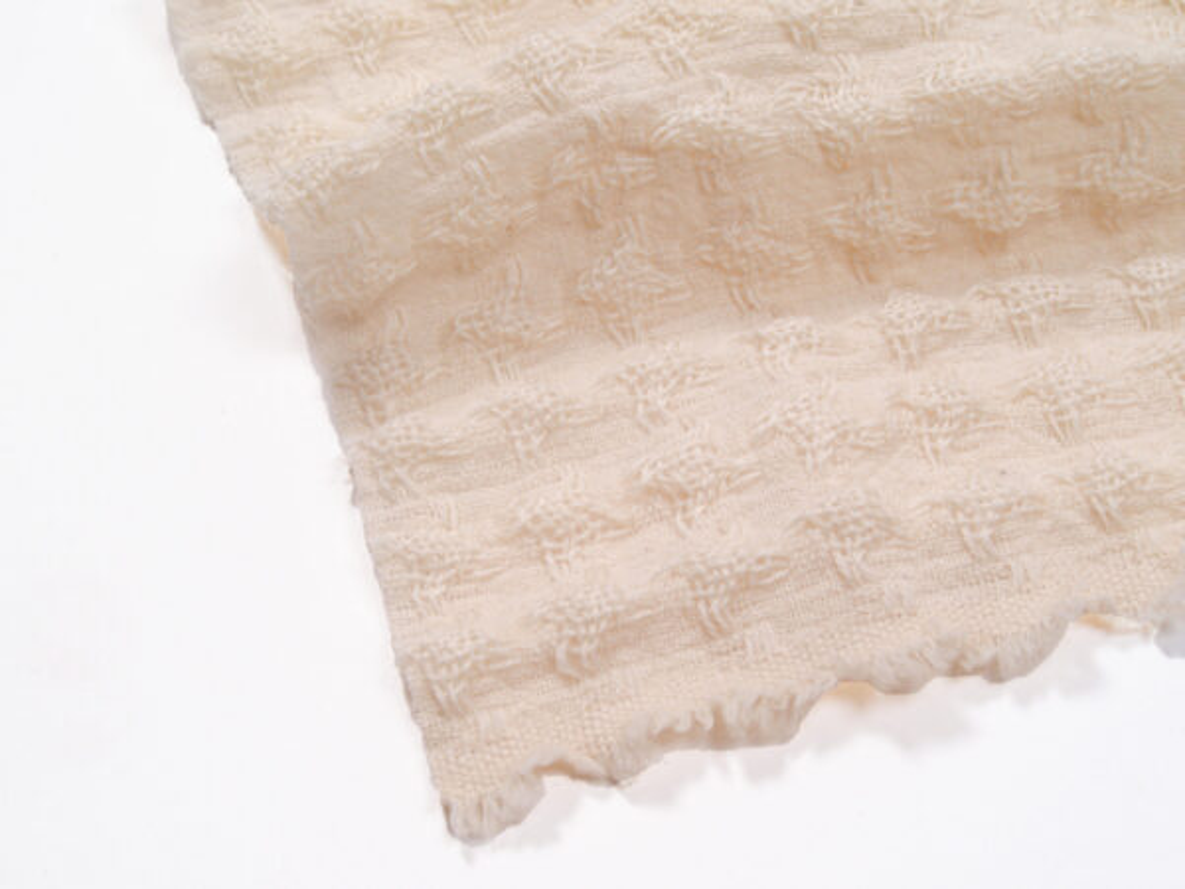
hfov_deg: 24.4
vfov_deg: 18.4
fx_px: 2739
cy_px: 444
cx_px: 592
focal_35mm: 80
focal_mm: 40
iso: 200
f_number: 11
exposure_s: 1/80
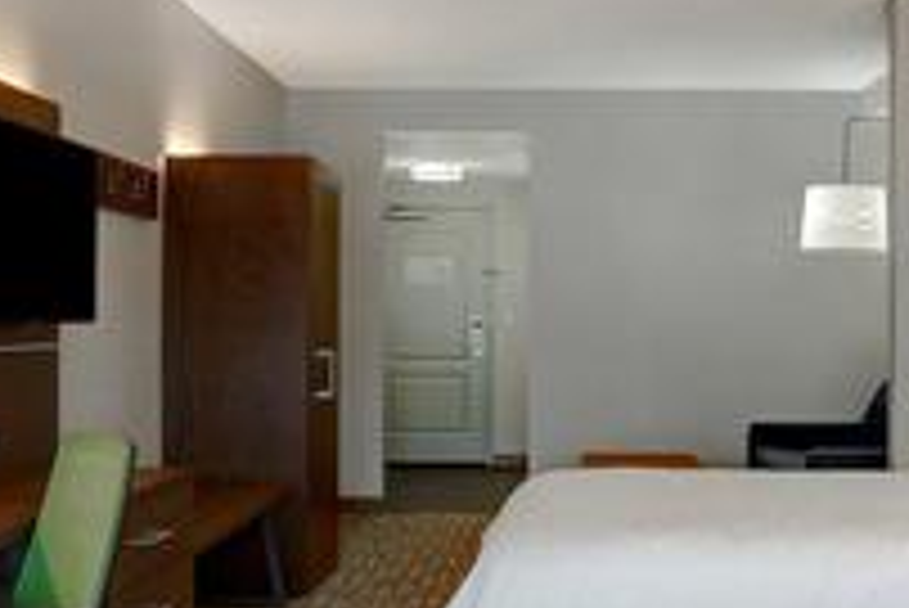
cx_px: 578
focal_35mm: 46
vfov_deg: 28.7
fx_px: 1162
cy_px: 475
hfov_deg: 42.3
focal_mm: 10
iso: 250
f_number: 7.1
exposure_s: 1/20
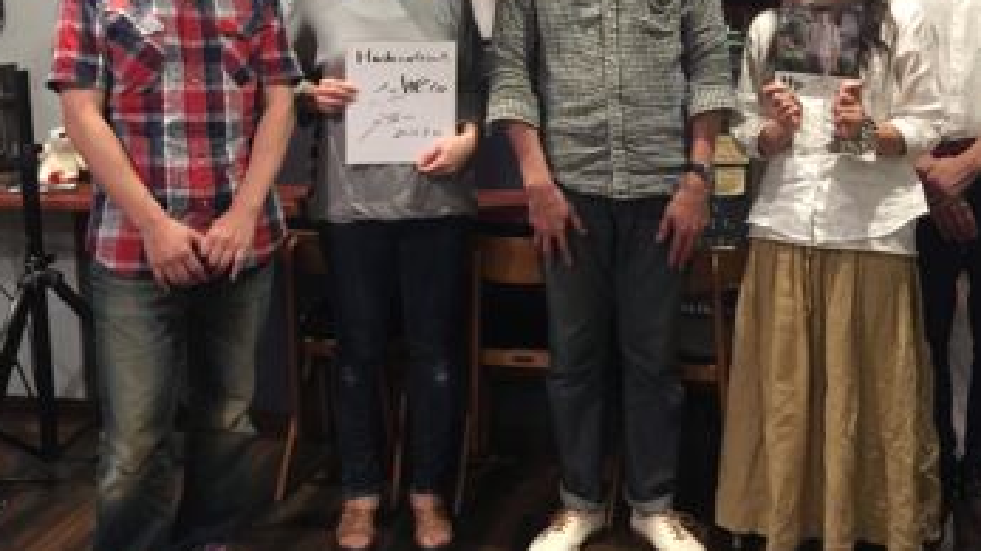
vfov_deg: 28.7
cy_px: 164
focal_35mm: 41
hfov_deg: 49.4
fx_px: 1066
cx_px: 526
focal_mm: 4.15
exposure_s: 1/4
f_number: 2.2
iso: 100
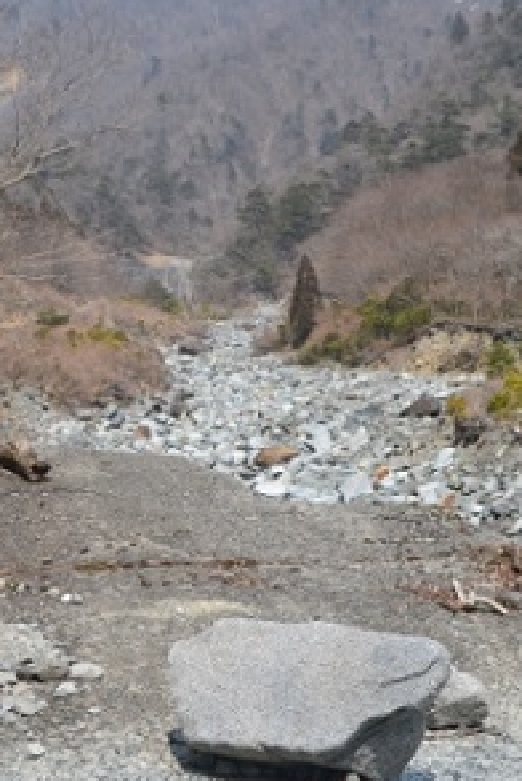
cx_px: 213
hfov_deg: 14.8
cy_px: 385
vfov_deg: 21.9
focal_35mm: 93
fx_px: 2015
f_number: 11
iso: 400
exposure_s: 1/500
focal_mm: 35
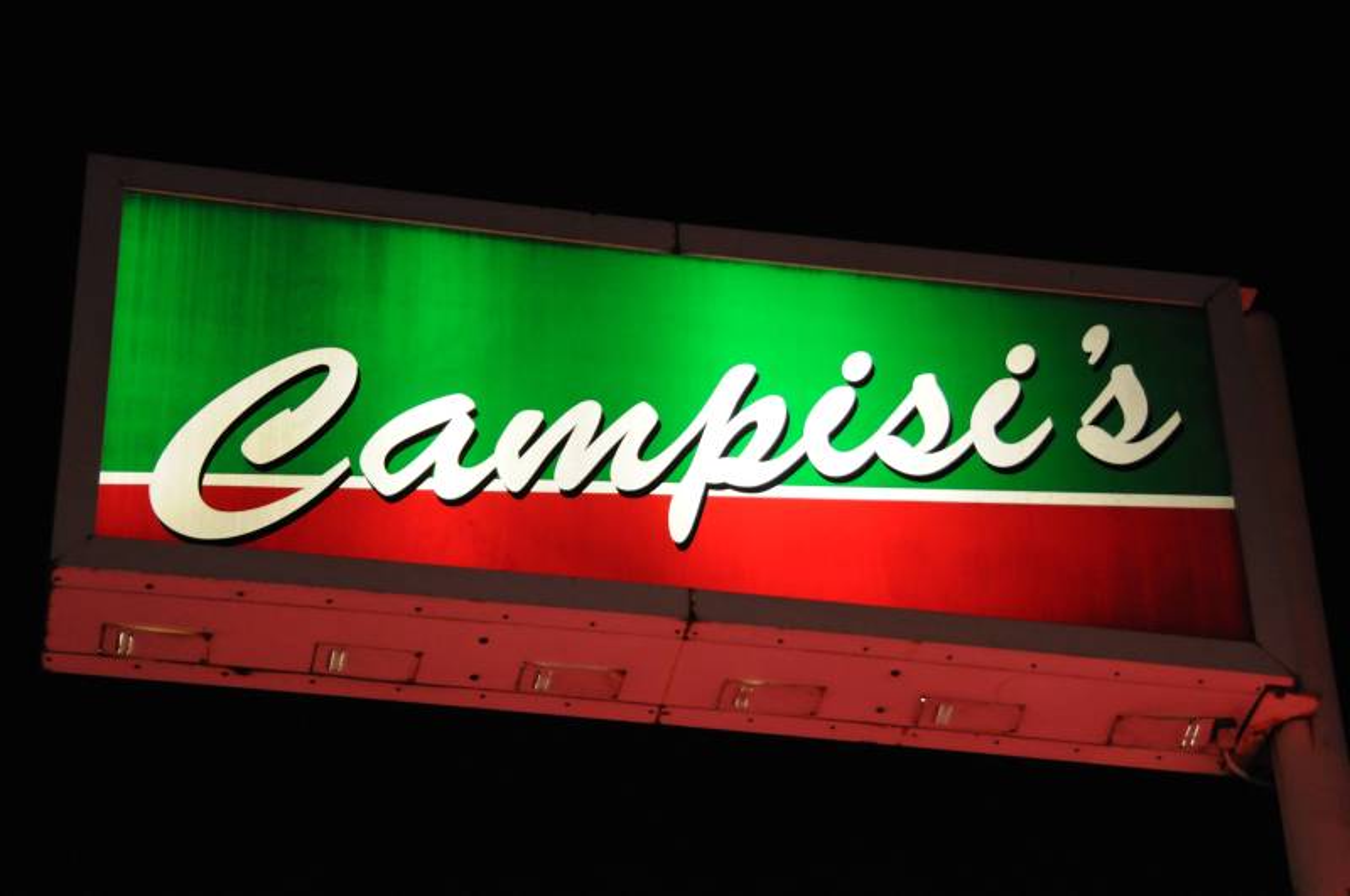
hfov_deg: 20.9
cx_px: 675
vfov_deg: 14.0
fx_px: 3651
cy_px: 448
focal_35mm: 98
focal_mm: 65
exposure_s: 1/30
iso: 1400
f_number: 4.8
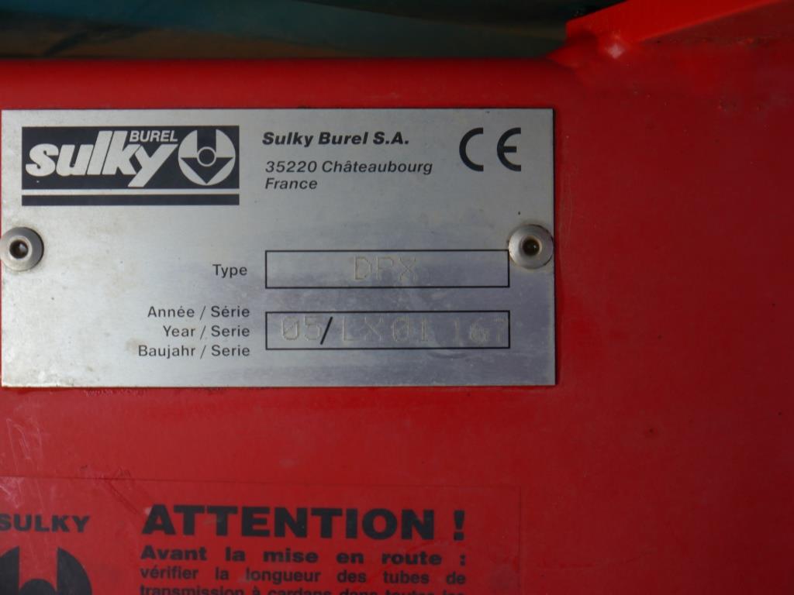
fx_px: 1147
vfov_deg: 29.1
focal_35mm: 50
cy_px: 298
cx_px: 397
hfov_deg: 38.2
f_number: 5
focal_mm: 25
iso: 160
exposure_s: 1/125
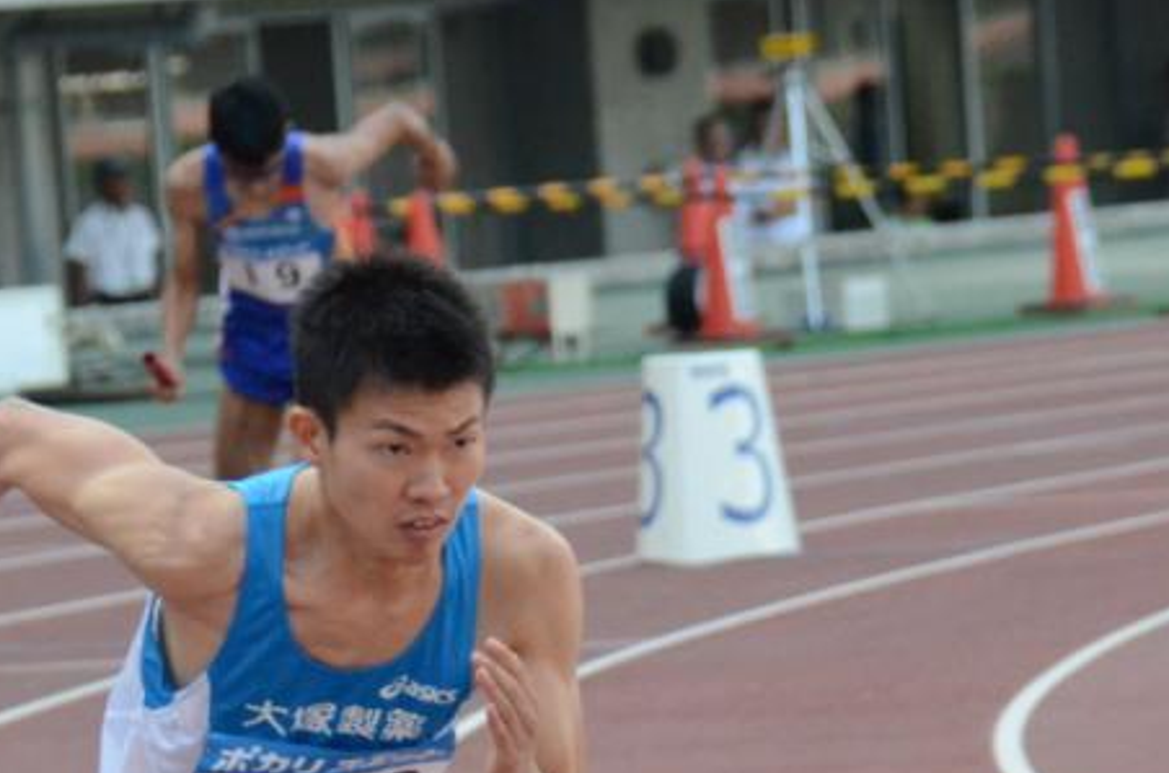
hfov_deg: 4.2
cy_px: 773
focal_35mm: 493
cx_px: 641
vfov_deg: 2.8
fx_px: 15974
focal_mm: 145
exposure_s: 1/2500
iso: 3200
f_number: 6.3
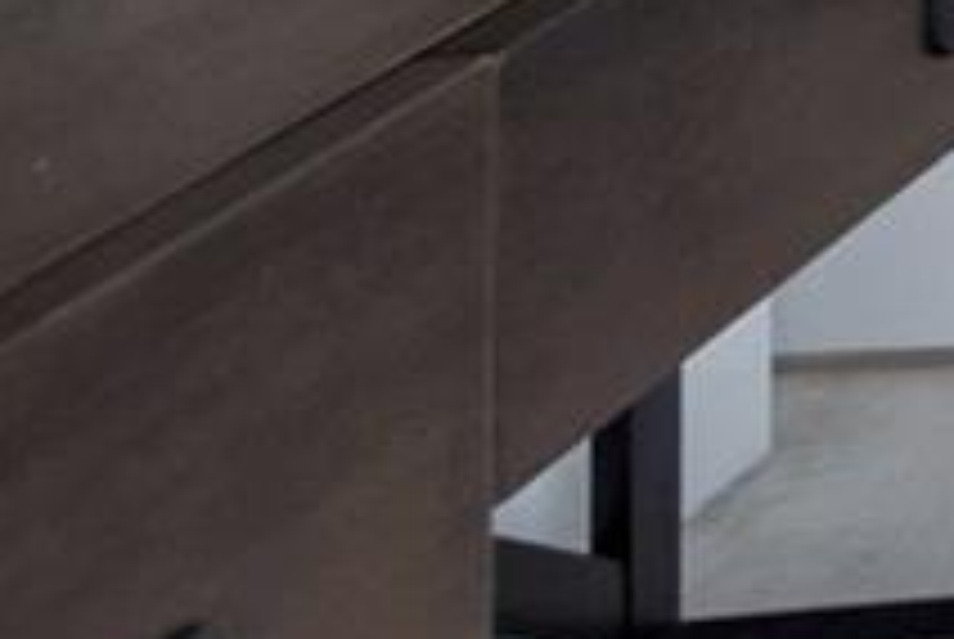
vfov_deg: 9.1
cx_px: 3416
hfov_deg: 9.3
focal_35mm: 113
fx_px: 2999
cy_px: -1440
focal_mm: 10
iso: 100
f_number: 7.1
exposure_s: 1/320
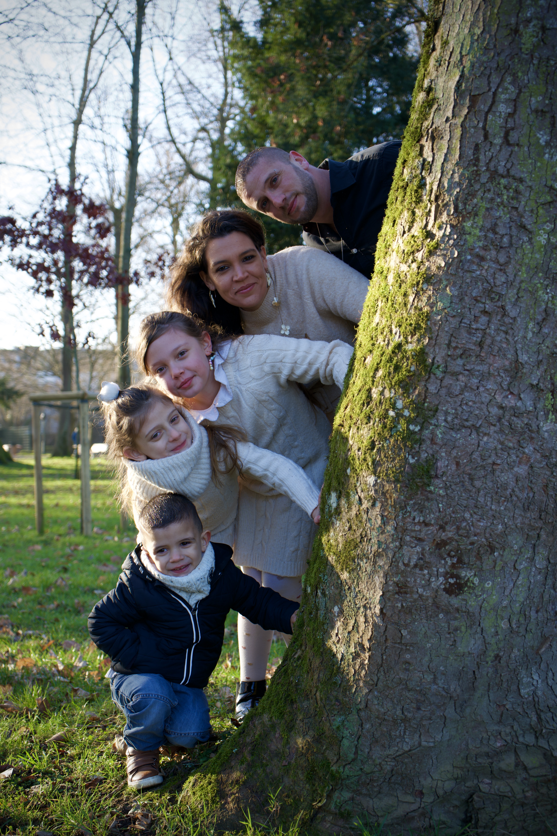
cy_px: 418
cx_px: 278
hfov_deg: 28.6
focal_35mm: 47
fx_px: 1091
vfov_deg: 41.9
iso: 100
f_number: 4.5
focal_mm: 47
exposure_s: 1/60
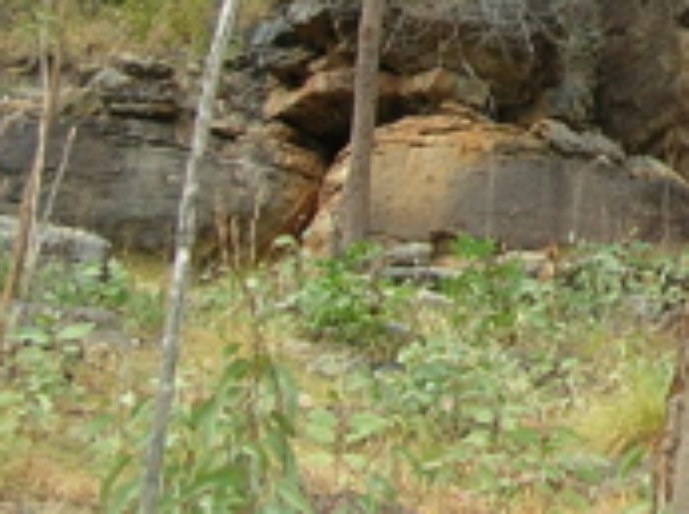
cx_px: 1255
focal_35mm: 133
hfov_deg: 13.3
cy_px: -68
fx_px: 2642
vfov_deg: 10.9
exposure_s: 1/226
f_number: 2.7
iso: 50
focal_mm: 6
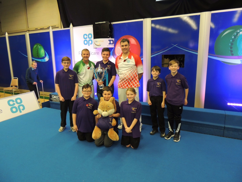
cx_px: 121
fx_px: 168
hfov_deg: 71.6
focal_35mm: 24
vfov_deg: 56.8
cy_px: 91
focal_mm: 4.3
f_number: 3
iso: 400
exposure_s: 1/30
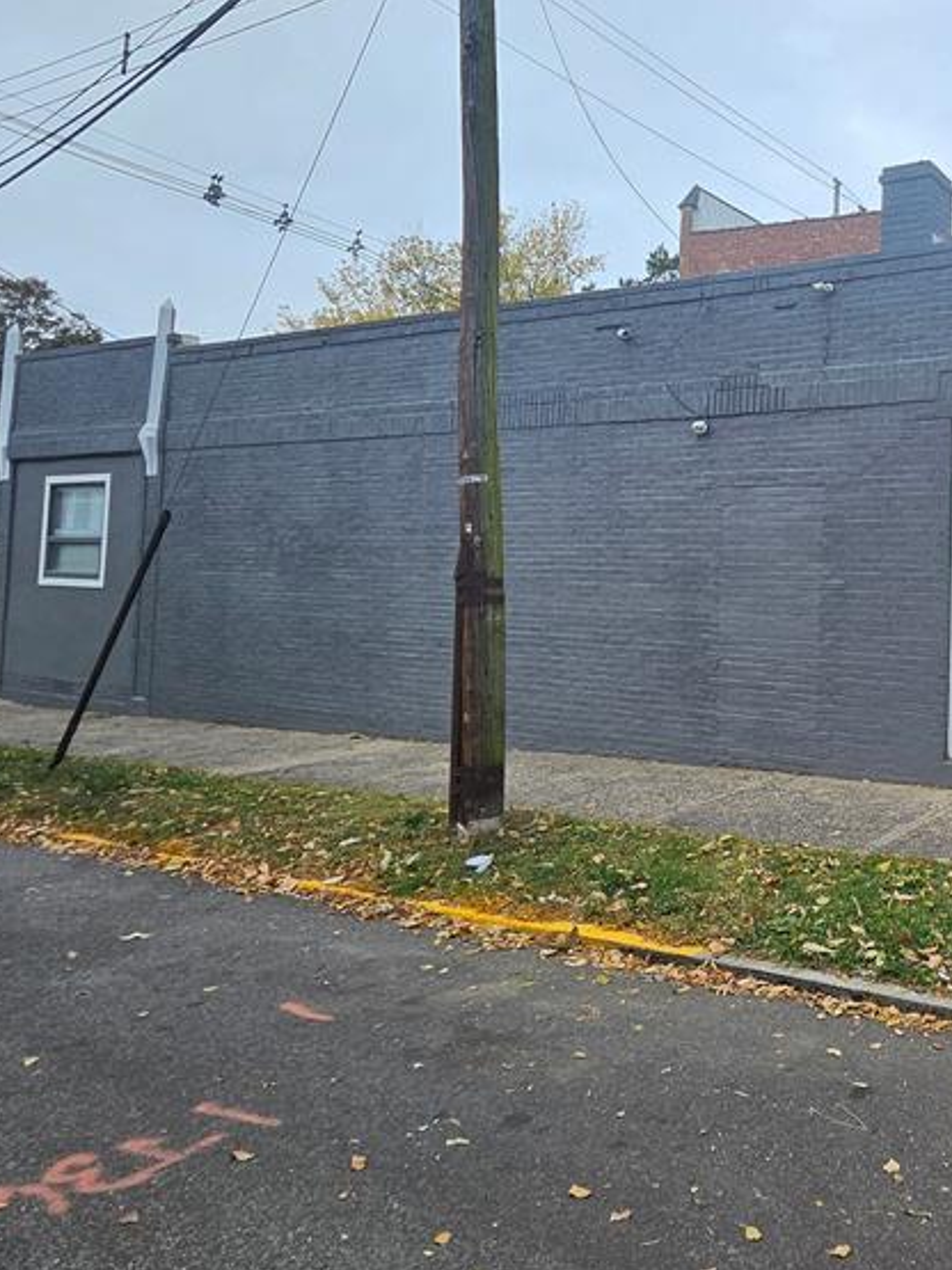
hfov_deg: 46.5
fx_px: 880
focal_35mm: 24
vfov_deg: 71.3
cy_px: 547
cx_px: 973
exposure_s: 1/359
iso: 40
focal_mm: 1.74
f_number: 2.2
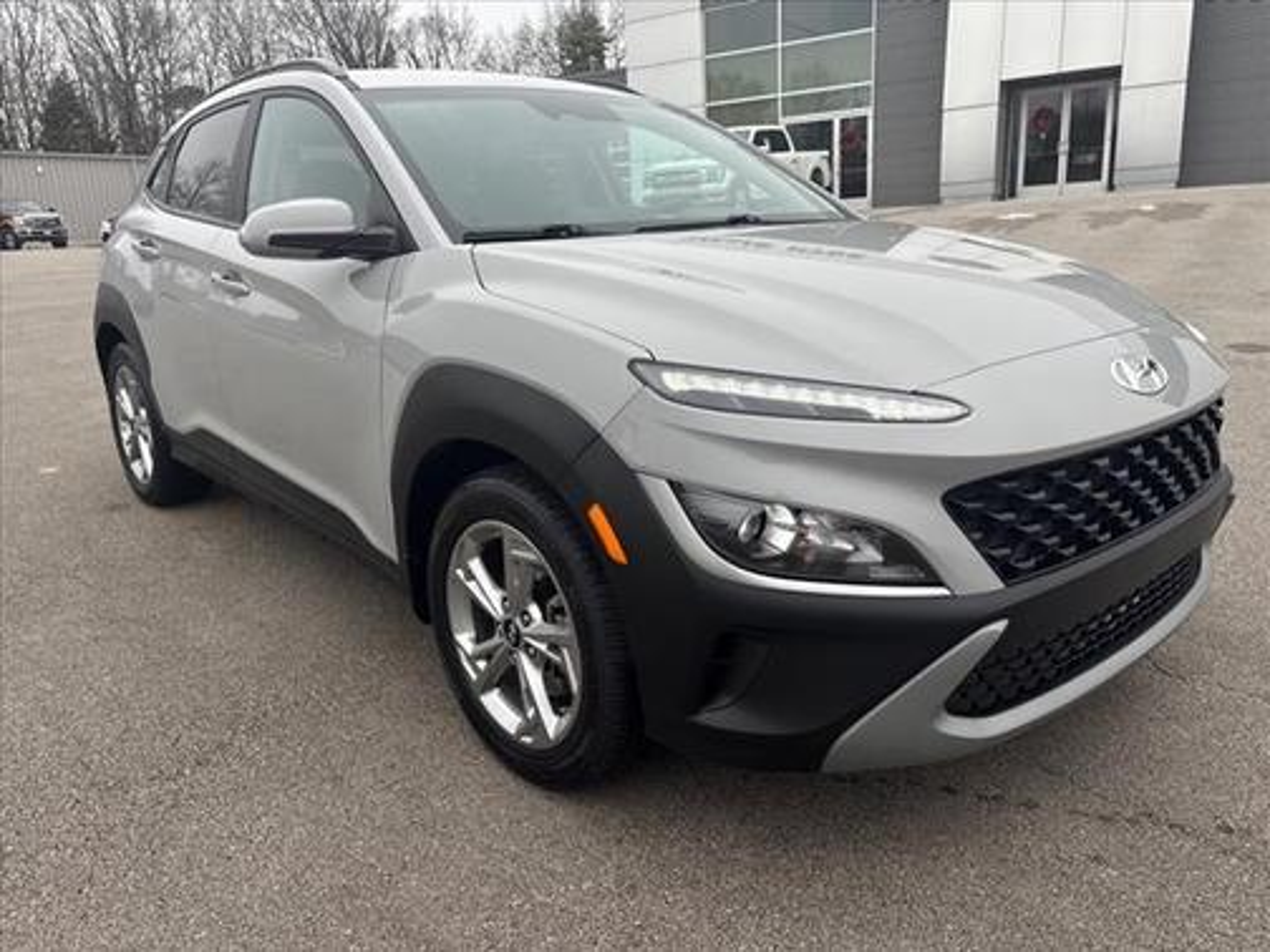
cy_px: 476
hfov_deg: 67.3
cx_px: 635
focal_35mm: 26
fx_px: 954
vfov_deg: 53.1
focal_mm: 5.96
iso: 50
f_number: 1.6
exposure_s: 1/945
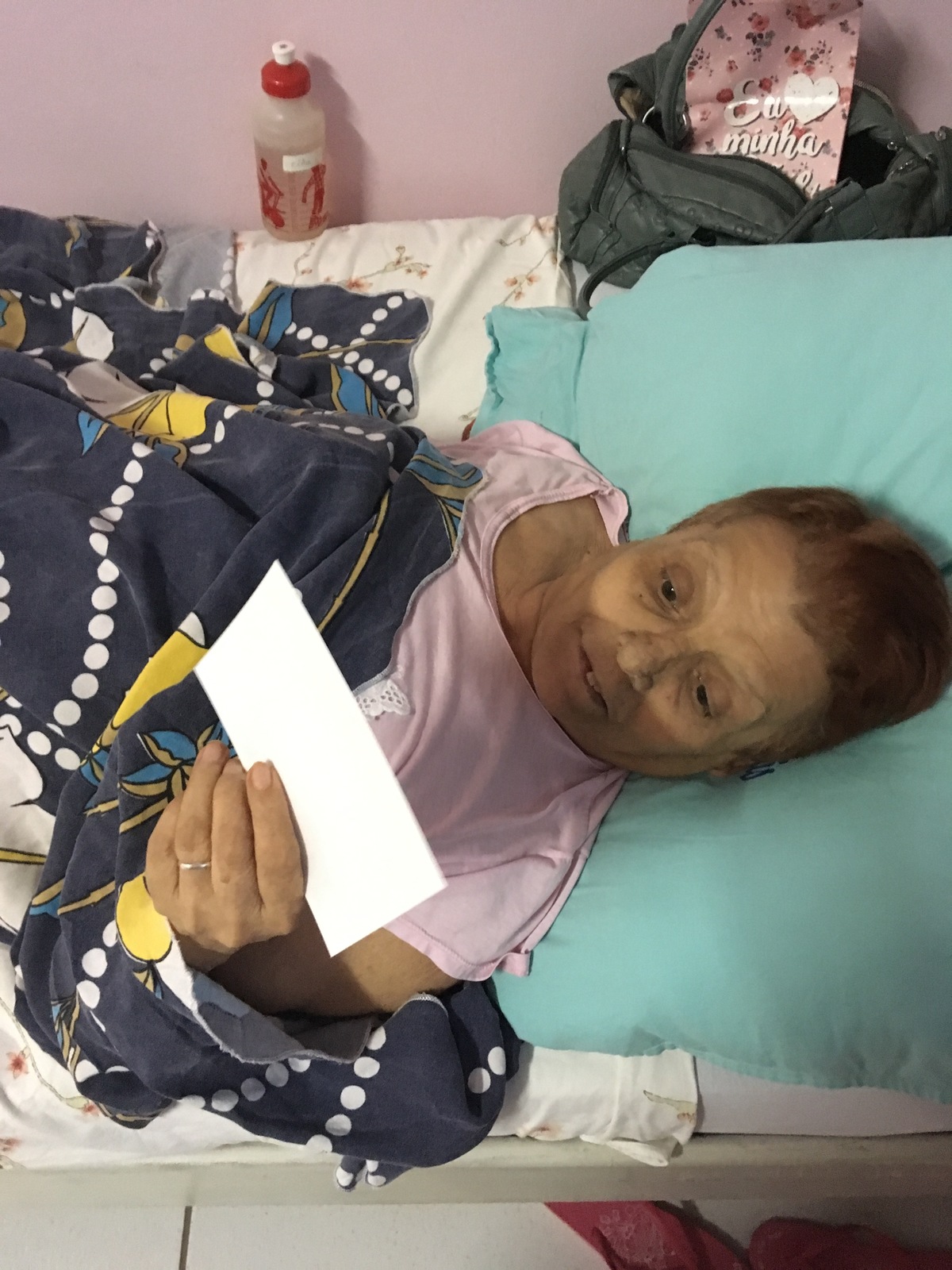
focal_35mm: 29
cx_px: 476
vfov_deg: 61.7
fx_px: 1063
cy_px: 635
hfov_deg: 48.2
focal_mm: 4.15
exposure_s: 1/15
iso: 640
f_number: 2.2
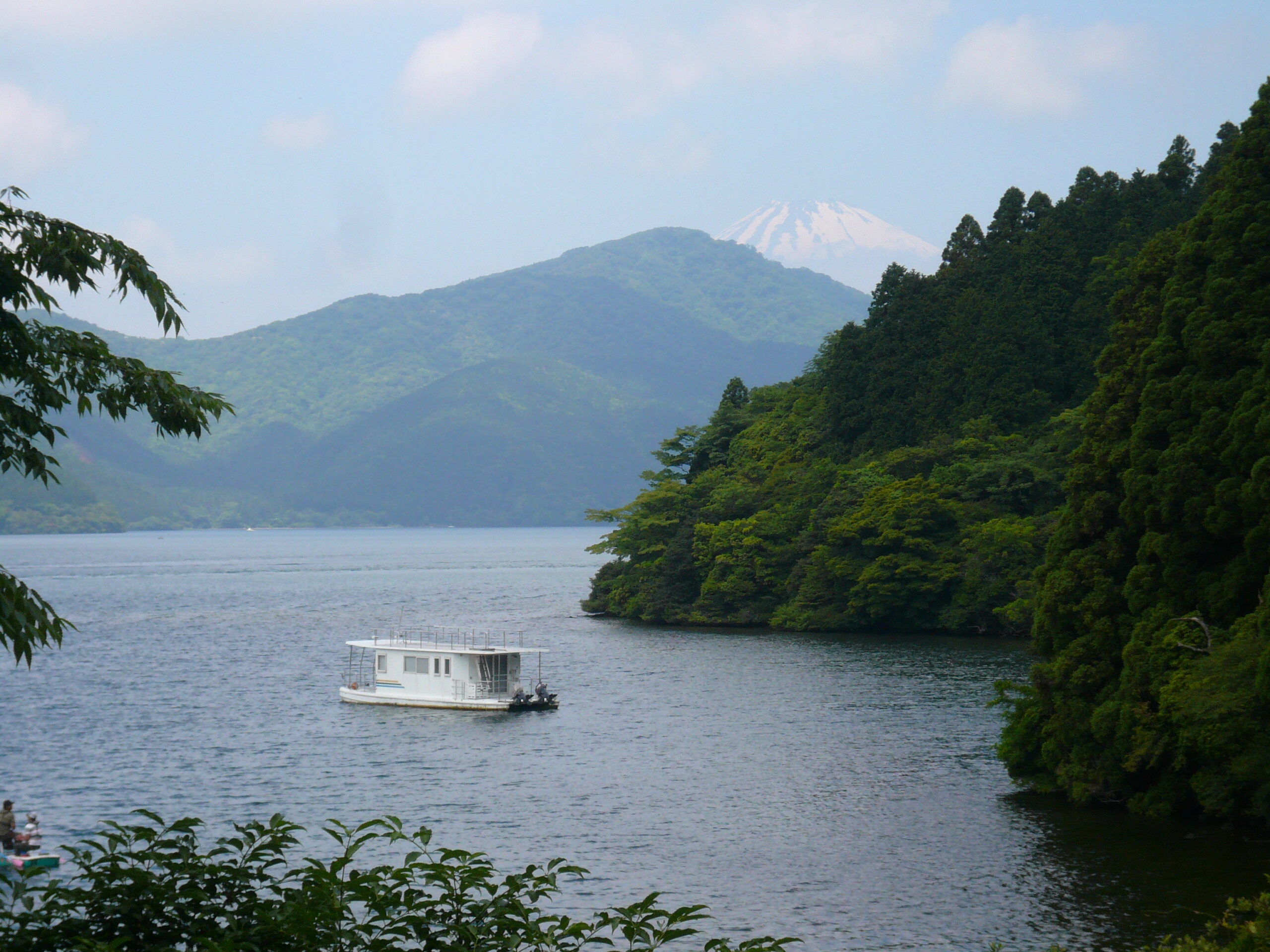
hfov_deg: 21.1
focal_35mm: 93
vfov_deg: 15.9
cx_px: 635
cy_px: 476
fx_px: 3412
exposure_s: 1/400
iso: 100
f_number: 5.3
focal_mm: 15.5
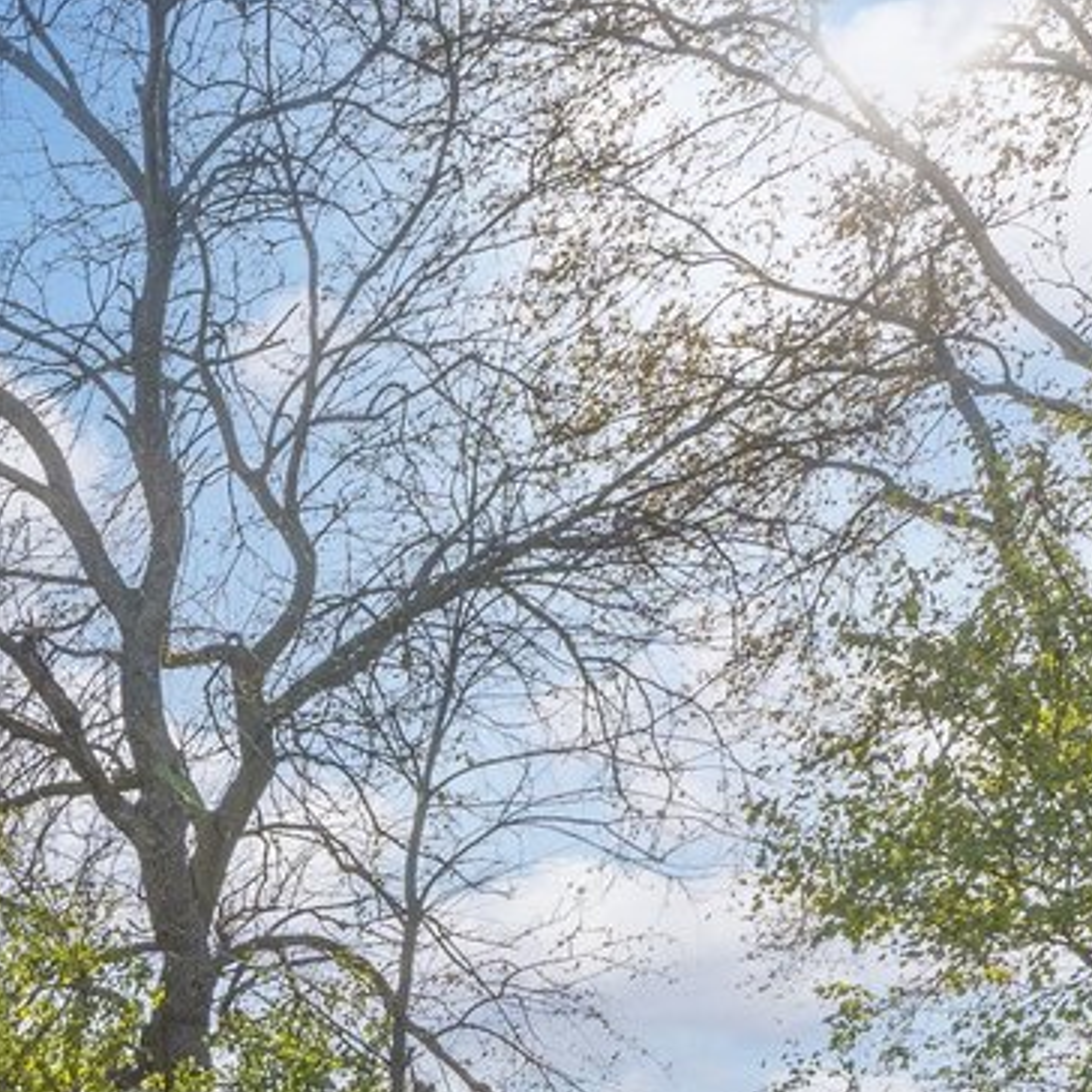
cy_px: 1488
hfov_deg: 25.6
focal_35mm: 53
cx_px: -474
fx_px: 1892
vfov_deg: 26.4
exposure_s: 1/320
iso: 200
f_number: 9
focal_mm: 14
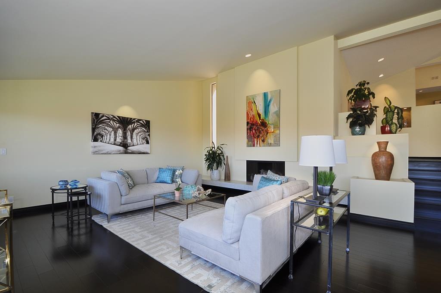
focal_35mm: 15
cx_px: 220
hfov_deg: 100.5
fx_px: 184
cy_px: 146
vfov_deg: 77.2
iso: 200
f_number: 8
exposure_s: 1/15
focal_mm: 10
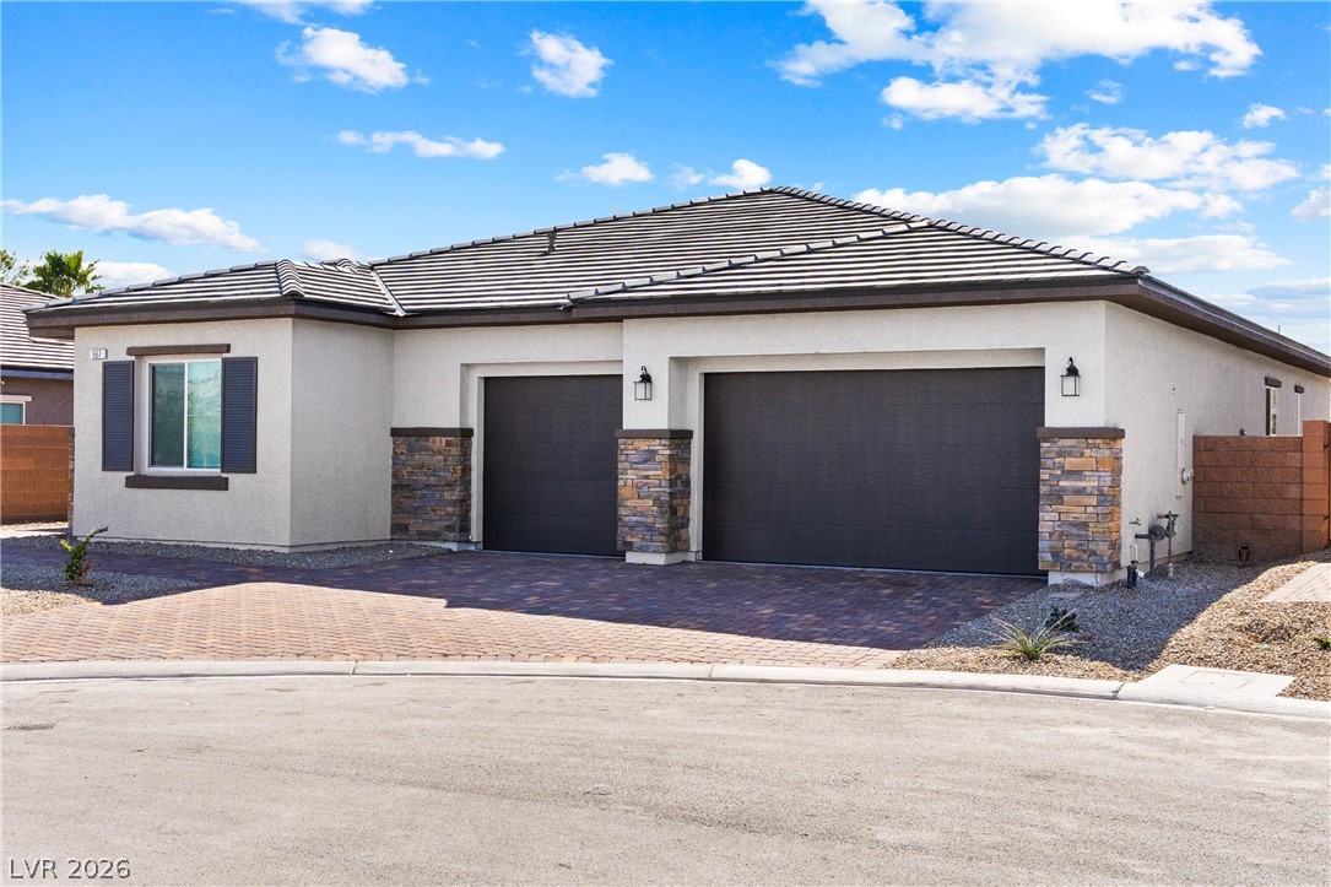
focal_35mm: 42
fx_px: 1552
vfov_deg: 31.9
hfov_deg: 46.4
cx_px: 666
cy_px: 444
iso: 500
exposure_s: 1/8000
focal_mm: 28
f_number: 8
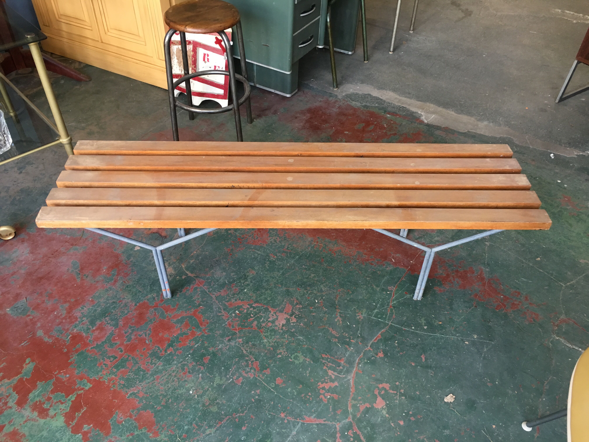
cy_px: 221
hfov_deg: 61.7
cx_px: 294
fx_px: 493
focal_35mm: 29
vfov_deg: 48.2
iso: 160
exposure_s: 1/33
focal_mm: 4.15
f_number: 2.2
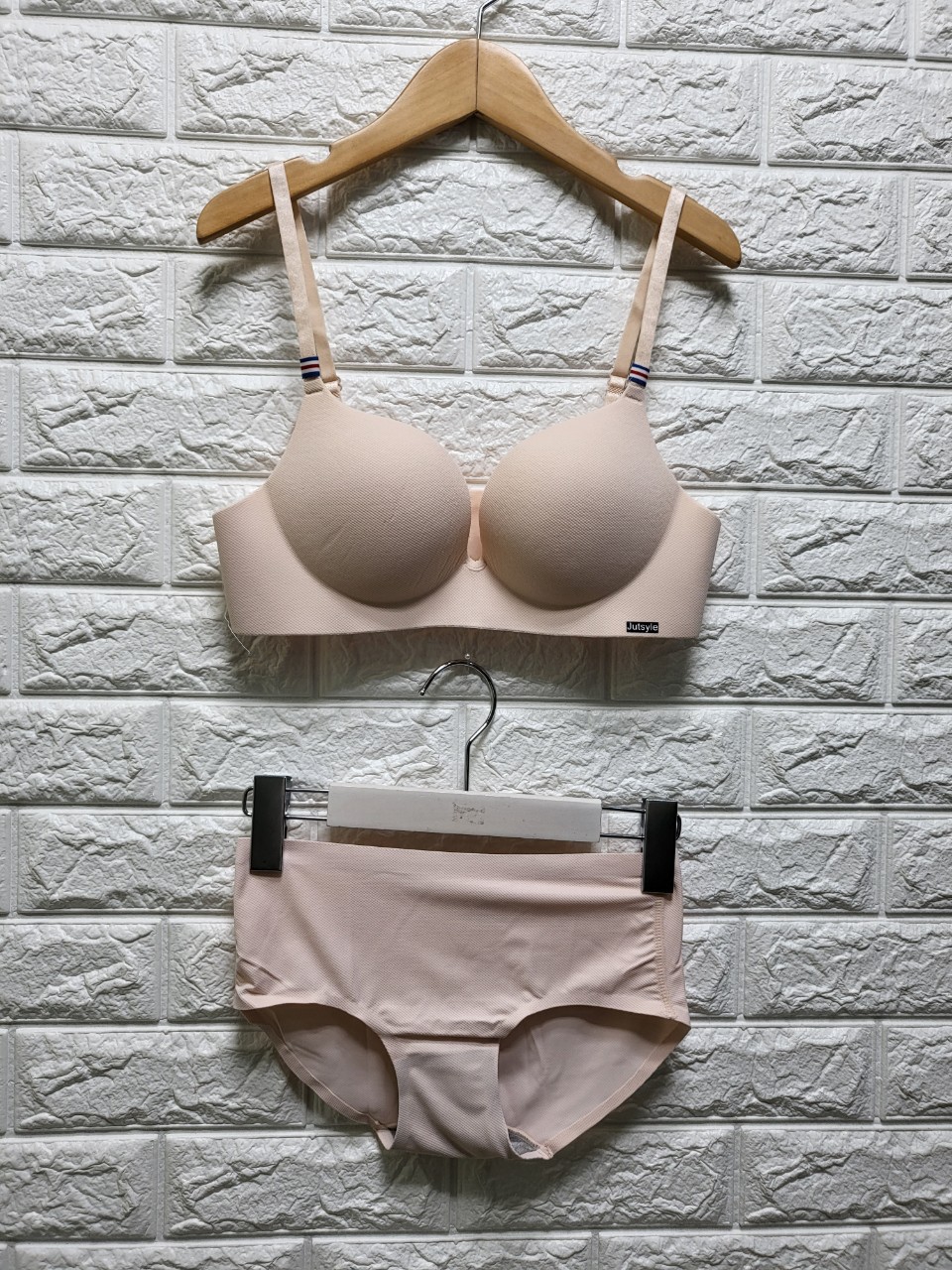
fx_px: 953
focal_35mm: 26
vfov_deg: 67.3
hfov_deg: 53.1
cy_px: 635
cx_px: 476
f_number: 1.8
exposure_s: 1/141
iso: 50
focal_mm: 4.25
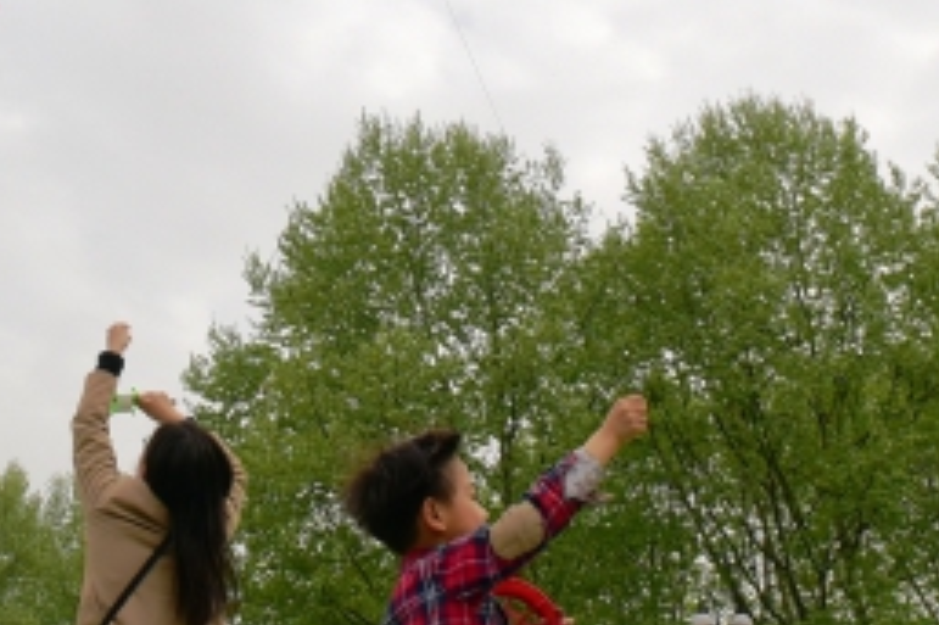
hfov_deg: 38.6
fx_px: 1277
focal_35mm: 49
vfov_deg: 25.3
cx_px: 168
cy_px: -77
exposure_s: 1/500
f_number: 11
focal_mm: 14
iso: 640
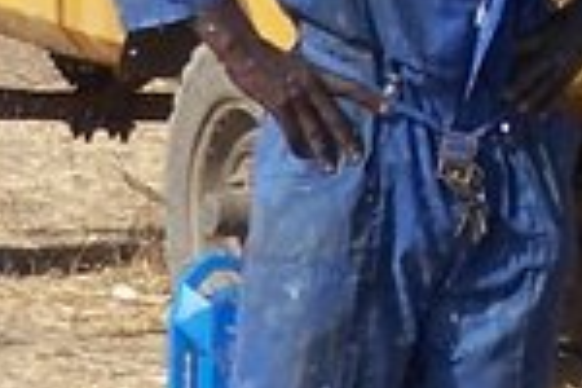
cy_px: 206
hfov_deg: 3.3
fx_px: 9974
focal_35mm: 617
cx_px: -217
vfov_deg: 2.2
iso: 80
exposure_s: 1/640
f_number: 4.5
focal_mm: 14.9
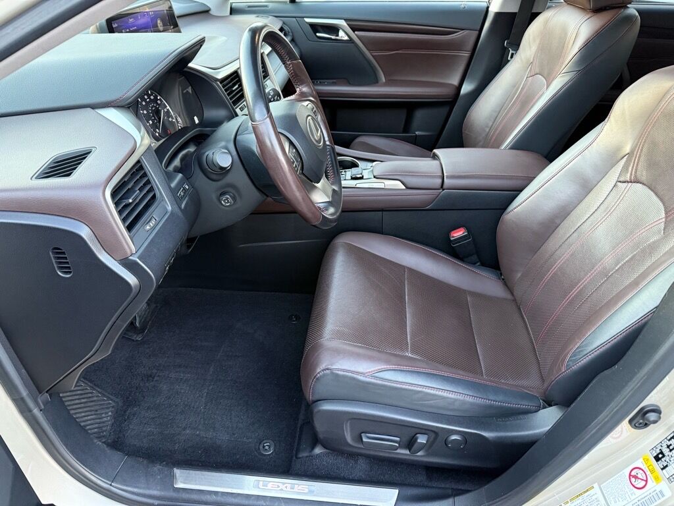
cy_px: 253
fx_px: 467
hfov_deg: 71.6
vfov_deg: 56.8
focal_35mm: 24
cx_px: 337
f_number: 1.78
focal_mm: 6.76
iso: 400
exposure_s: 1/60
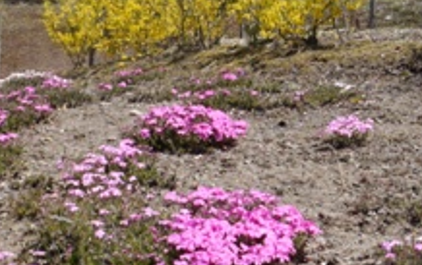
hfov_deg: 20.8
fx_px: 1152
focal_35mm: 100
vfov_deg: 13.0
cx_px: 199
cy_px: 29
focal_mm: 23
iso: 100
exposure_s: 1/250
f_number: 8
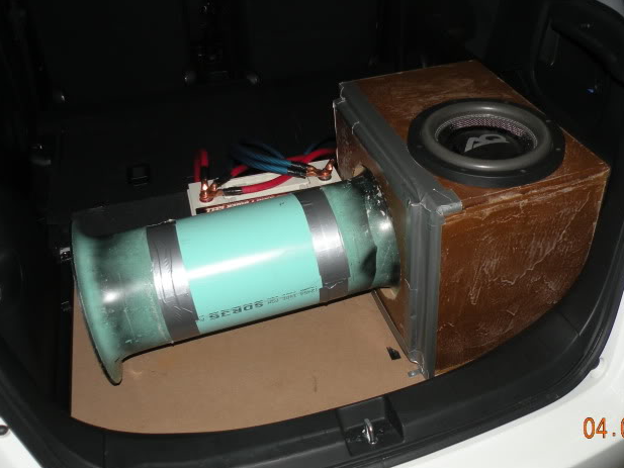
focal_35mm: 35
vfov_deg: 40.5
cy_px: 188
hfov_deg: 52.5
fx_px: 631
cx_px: 352
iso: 64
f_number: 2.8
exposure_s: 1/60
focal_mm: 4.7
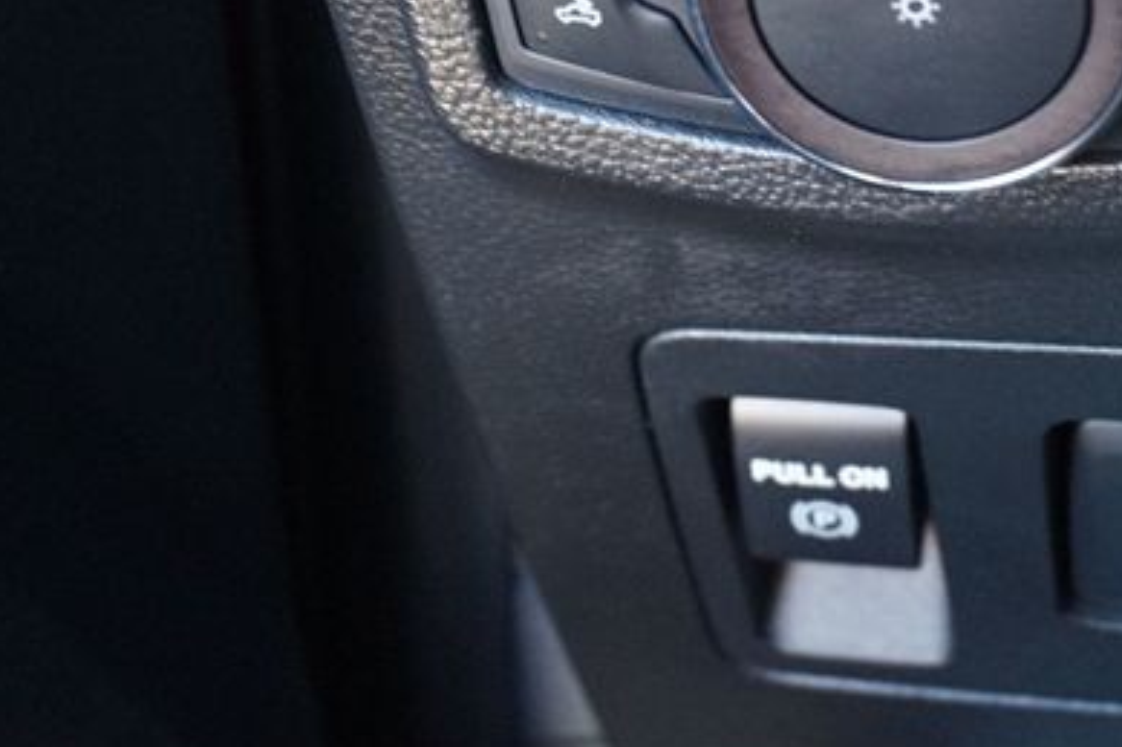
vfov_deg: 16.1
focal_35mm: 84
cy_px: 150
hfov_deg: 23.9
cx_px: 860
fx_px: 2617
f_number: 5
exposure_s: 1/60
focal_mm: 34
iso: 3200
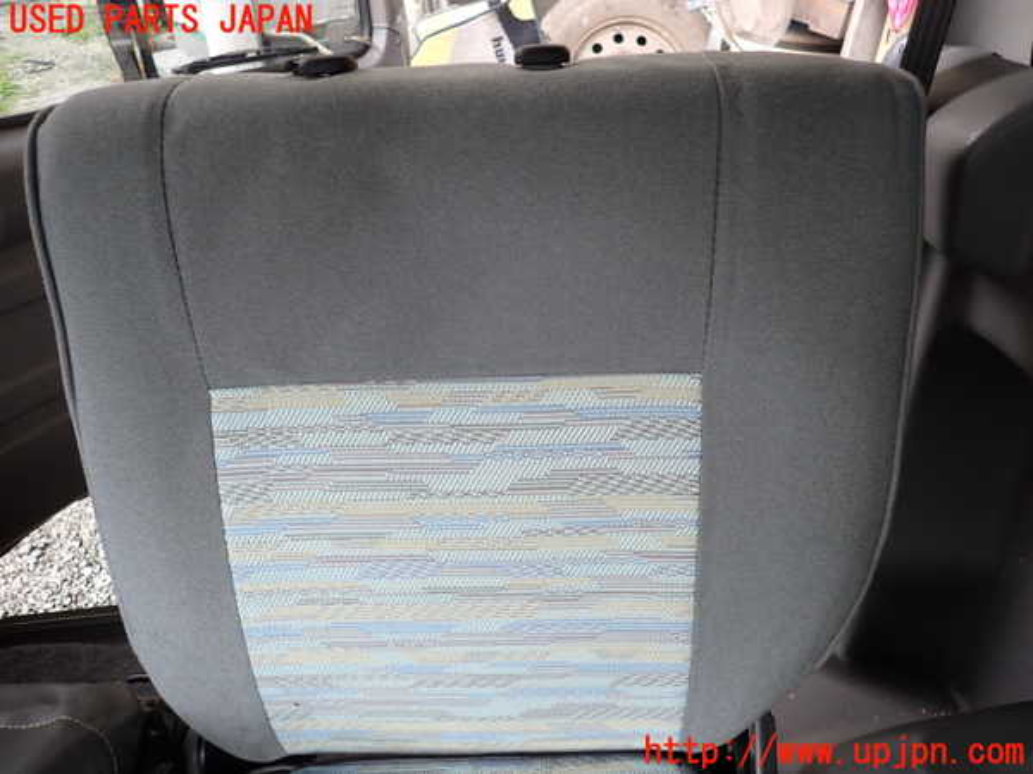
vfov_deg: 54.9
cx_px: 516
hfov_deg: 69.4
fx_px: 746
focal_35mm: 25
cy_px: 387
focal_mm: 4.5
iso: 200
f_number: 2
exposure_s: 1/80
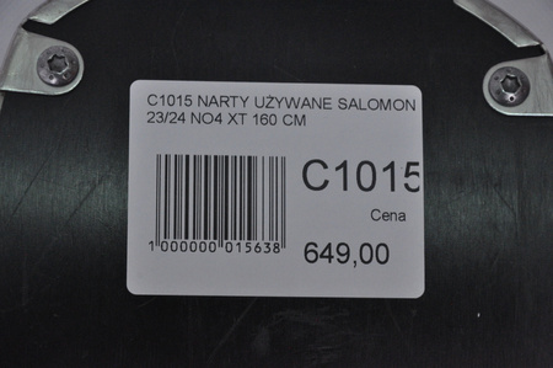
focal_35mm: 158
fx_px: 2417
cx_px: 276
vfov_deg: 8.7
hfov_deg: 13.1
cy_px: 184
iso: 3200
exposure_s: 1/125
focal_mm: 105
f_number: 9.5
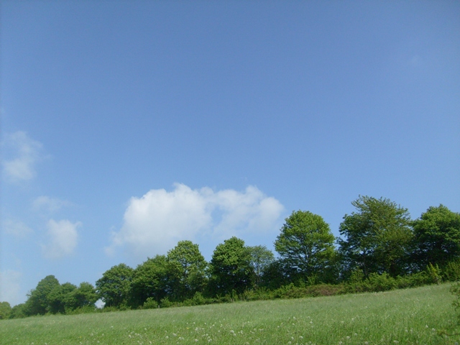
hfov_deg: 52.6
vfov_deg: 40.7
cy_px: 172
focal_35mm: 35
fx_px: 465
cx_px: 230
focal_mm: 5.8
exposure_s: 1/350
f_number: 7.1
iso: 80
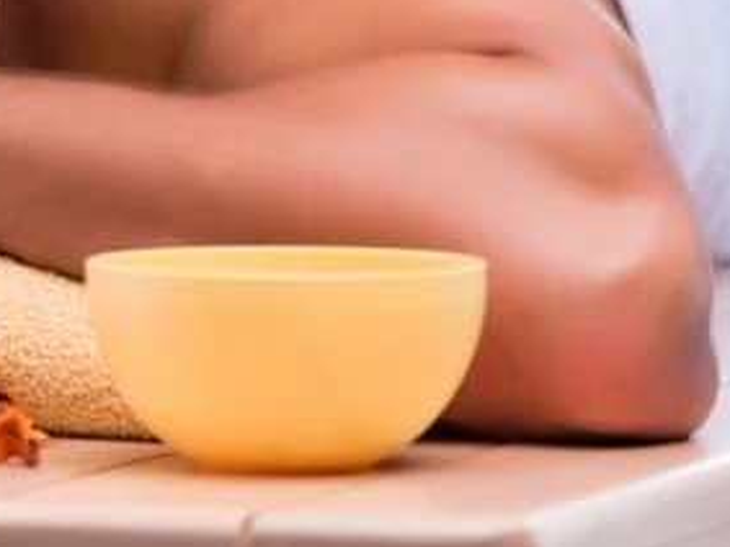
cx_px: -75
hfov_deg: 5.4
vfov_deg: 4.0
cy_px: -206
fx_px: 7715
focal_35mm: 366
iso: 100
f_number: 5
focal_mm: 105
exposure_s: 1/60
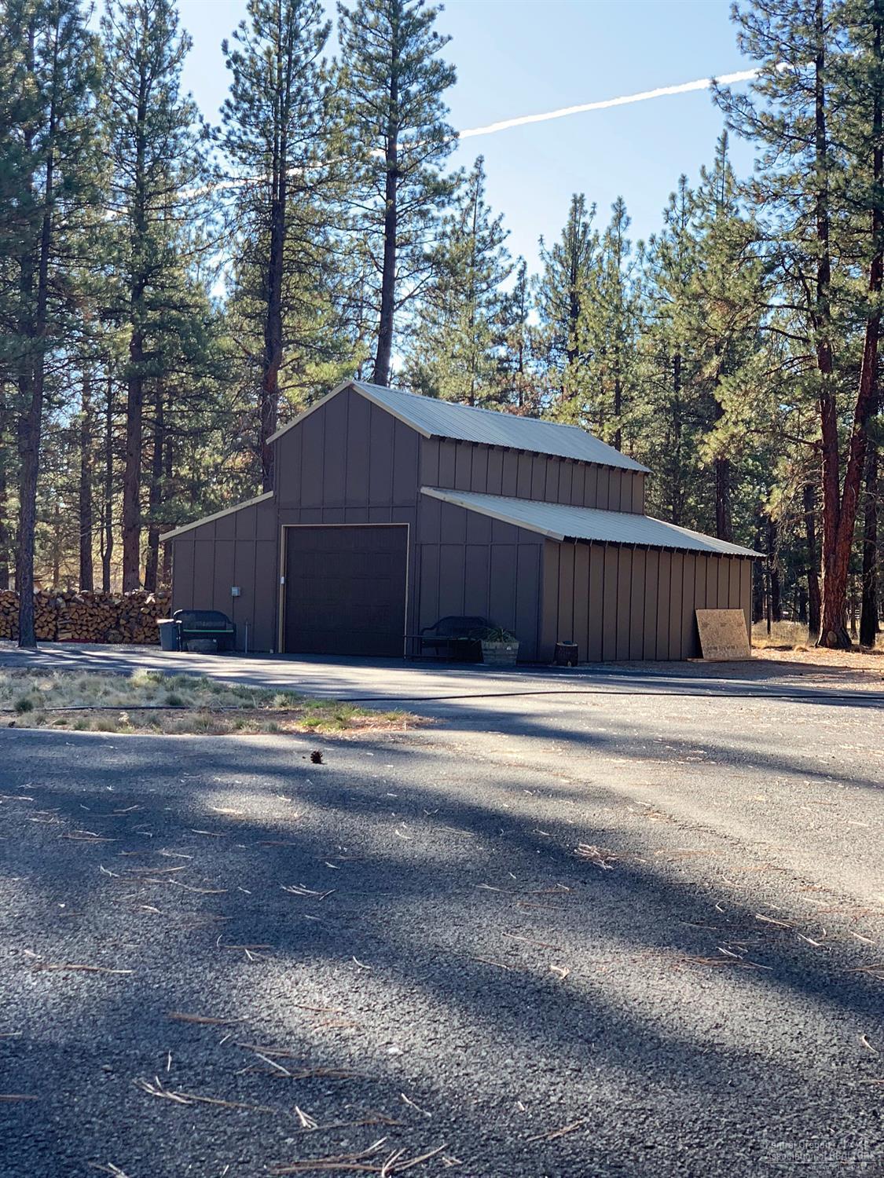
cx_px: 442
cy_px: 589
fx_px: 1771
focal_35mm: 52
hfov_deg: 28.0
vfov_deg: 36.8
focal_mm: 6
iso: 16
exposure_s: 1/171
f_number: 2.4
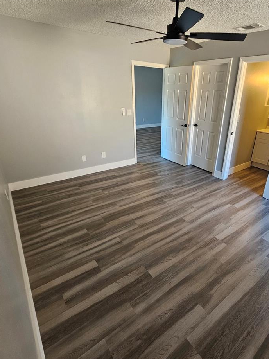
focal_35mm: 17
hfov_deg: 73.9
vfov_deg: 91.0
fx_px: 176
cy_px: 179
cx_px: 161
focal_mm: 2.2
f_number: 2.2
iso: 125
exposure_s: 1/60
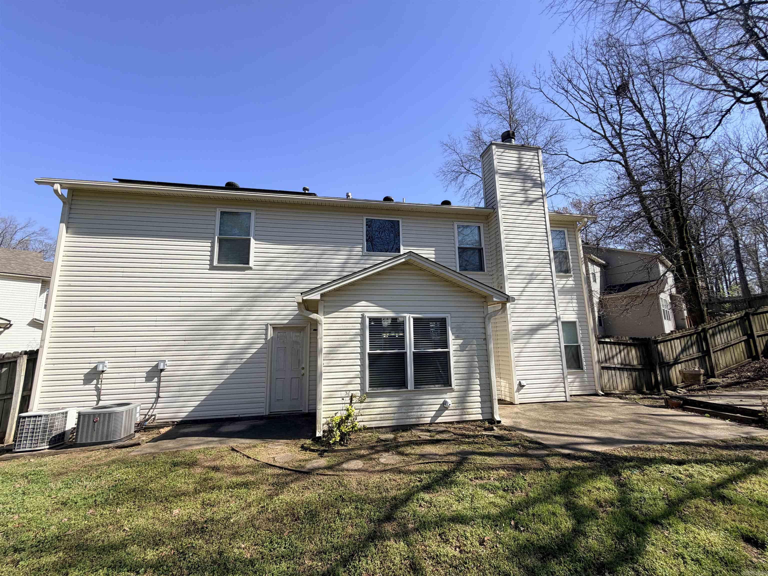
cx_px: 384
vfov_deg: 85.7
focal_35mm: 14
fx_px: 311
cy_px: 288
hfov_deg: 102.1
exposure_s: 1/770
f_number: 2.2
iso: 25
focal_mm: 2.22
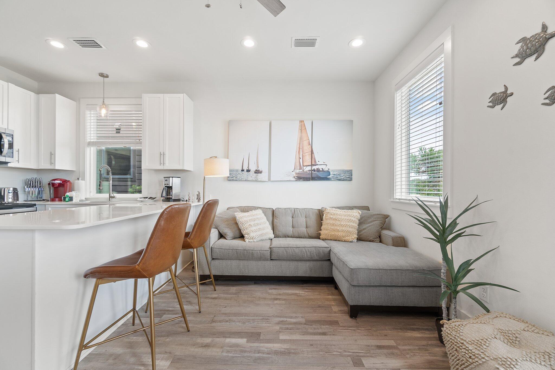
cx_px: 278
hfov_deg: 100.4
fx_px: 231
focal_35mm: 15
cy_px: 185
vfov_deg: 77.3
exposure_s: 1/4
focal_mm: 10
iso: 400
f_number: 8
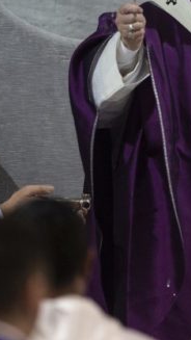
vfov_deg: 2.4
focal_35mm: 891
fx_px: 8020
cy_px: 116
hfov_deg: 1.4
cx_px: 216
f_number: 4
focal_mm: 400
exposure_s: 1/400
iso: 3200
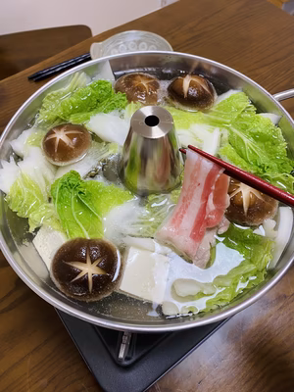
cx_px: 147
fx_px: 294
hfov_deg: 53.1
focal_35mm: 26
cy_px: 196
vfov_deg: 67.3
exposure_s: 1/60
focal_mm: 4.25
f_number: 1.8
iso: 125
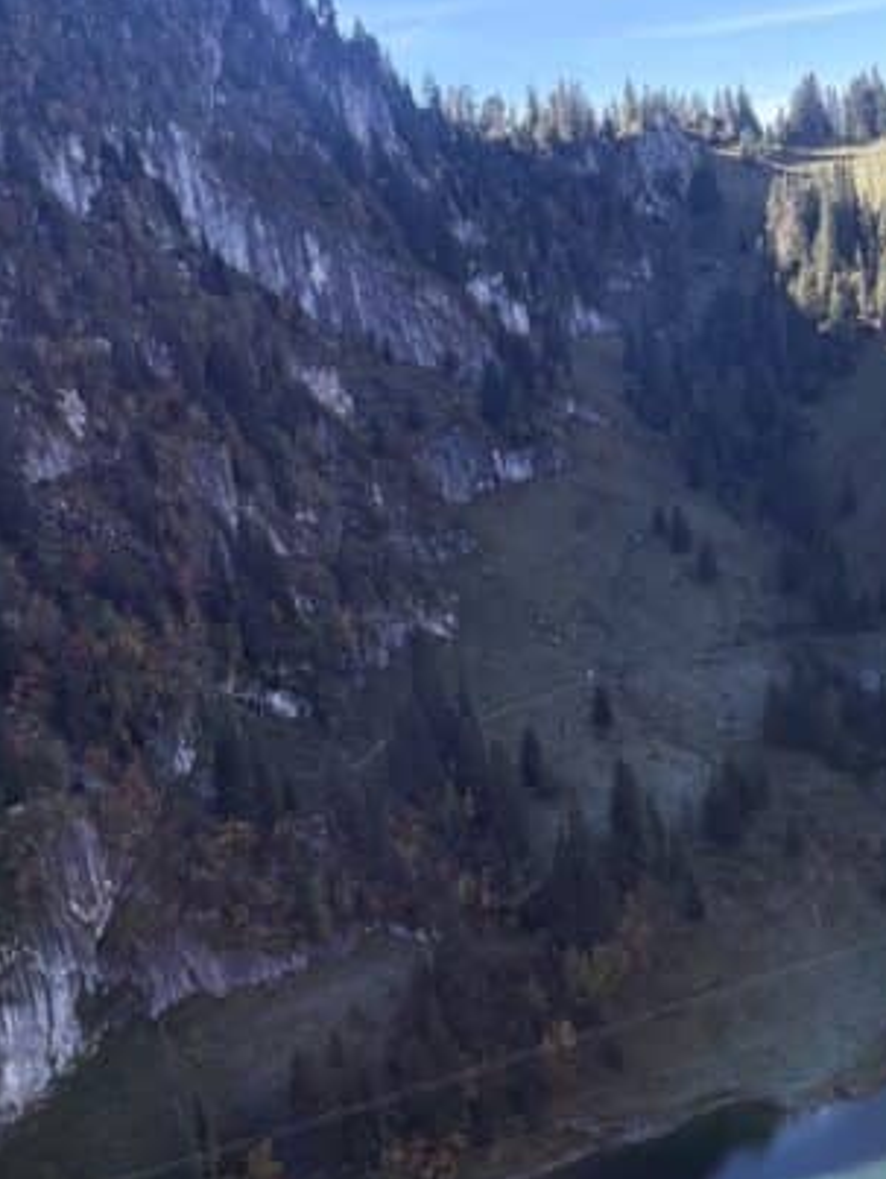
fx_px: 2249
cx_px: 693
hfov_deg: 22.0
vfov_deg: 28.4
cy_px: 1021
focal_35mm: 66
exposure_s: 1/441
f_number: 1.6
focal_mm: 5.96
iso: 64
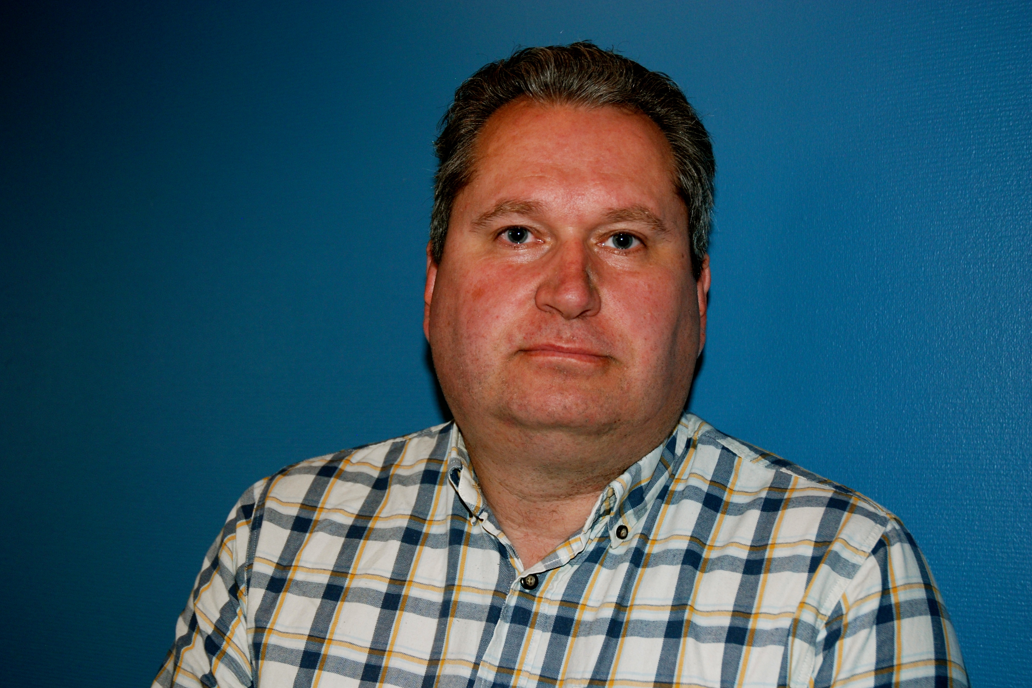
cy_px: 343
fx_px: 1534
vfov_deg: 25.3
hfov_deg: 37.2
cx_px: 513
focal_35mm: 54
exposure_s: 1/60
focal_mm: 35
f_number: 4.2
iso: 400
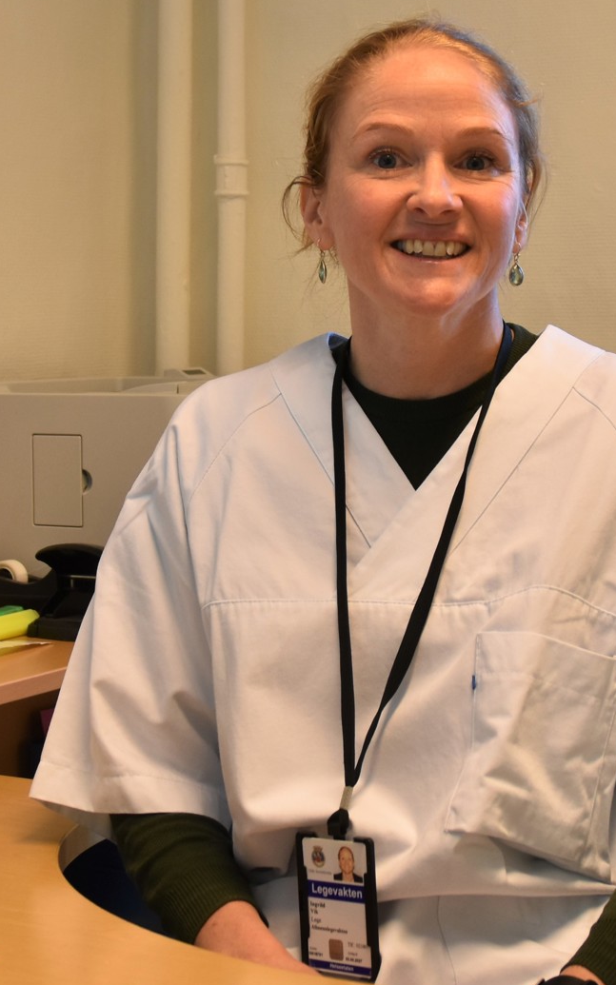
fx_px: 1826
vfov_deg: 30.2
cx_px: 491
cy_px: 525
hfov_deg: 19.0
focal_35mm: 68
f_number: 4.5
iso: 400
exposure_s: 1/80
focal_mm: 24
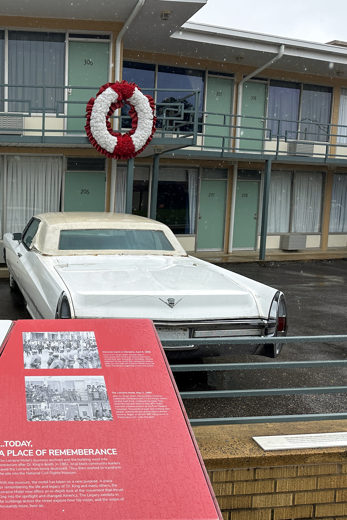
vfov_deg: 55.8
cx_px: 16
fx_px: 492
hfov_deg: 35.8
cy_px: 255
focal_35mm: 34
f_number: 1.78
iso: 80
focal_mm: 6.86
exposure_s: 1/1812
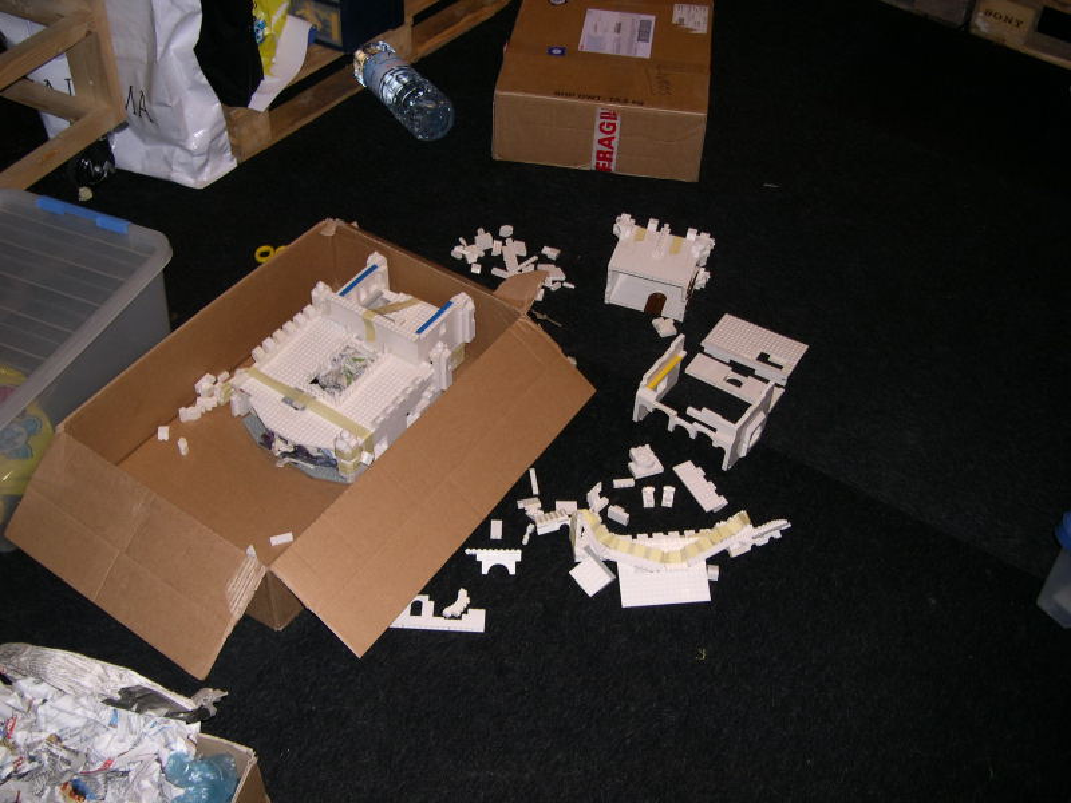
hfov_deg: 49.0
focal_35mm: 38
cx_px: 536
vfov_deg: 37.7
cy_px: 402
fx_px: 1176
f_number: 2.8
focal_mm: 8
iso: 100
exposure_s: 1/60
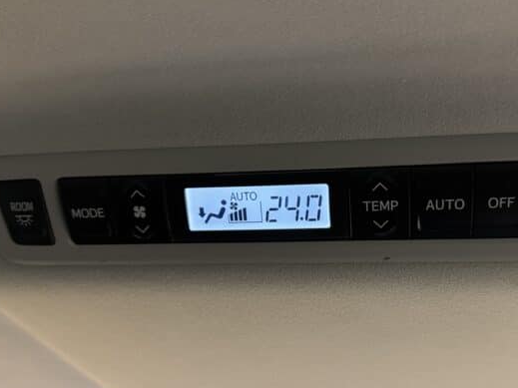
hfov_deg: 50.0
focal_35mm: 37
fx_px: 554
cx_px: 294
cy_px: 232
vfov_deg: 38.5
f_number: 1.78
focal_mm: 6.76
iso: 800
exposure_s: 1/33
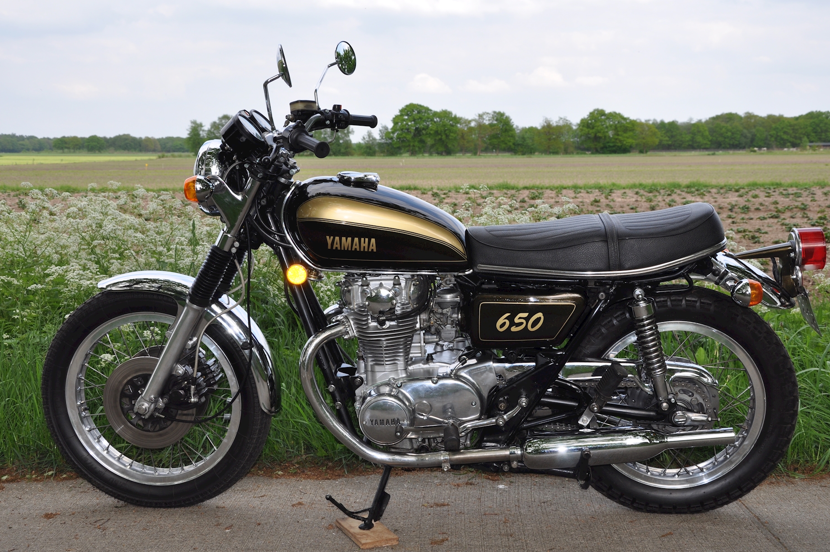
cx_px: 427
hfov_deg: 42.0
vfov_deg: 28.6
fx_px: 1082
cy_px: 270
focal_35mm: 47
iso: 200
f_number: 8
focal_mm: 30
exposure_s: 1/200
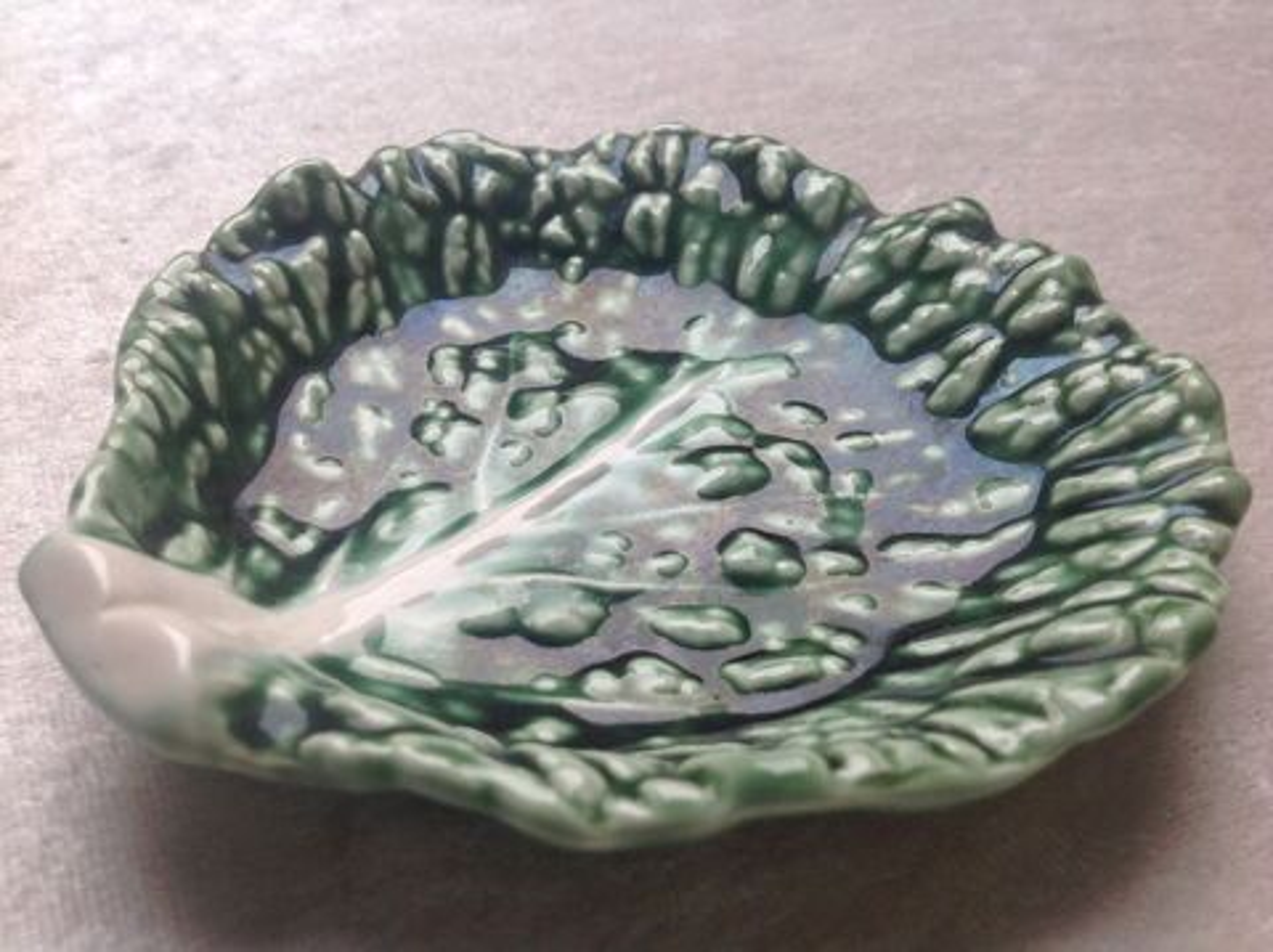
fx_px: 1286
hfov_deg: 52.7
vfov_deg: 40.6
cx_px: 636
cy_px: 476
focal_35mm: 35
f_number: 2.4
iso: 50
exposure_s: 1/120
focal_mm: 4.28
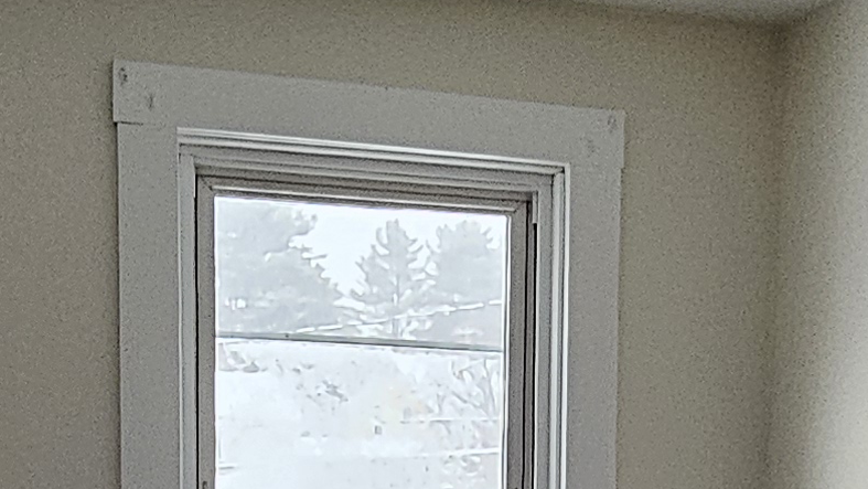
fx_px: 1657
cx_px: 545
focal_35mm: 72
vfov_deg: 15.4
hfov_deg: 29.2
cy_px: 744
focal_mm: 2.2
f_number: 2.2
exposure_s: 1/77.4
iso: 400
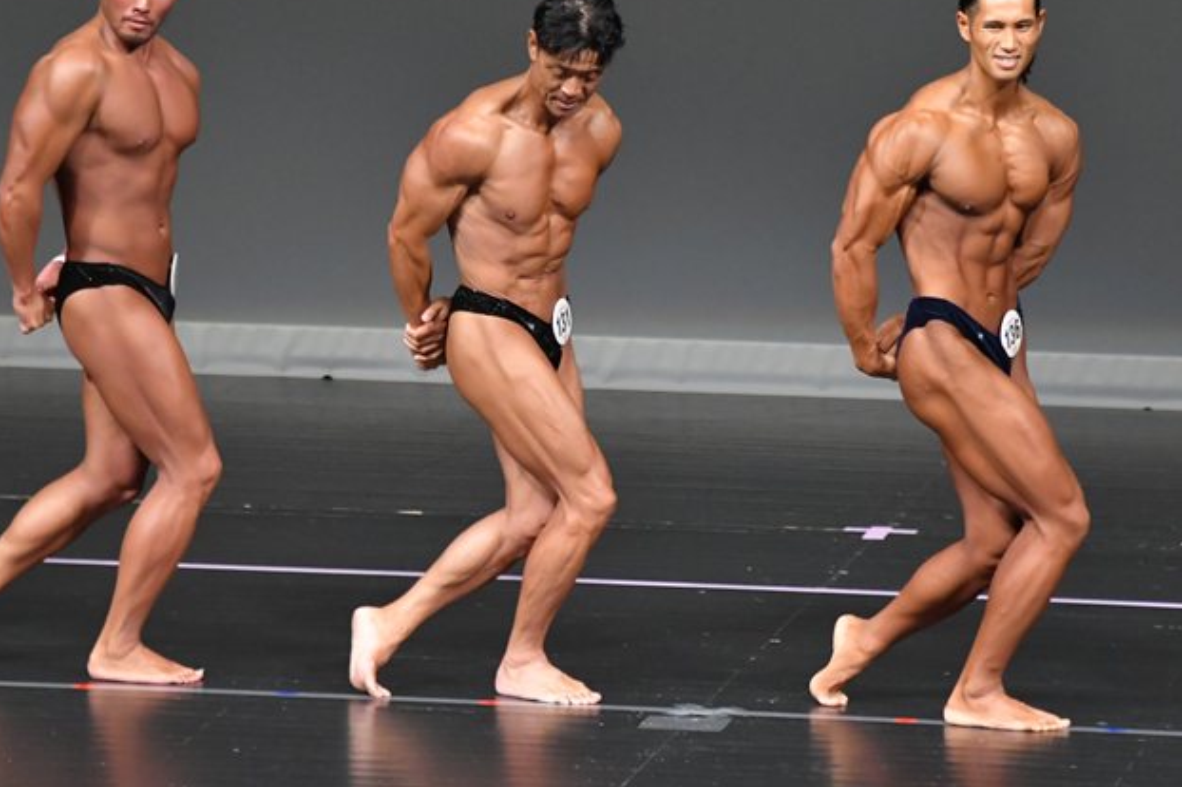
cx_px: 598
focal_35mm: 430
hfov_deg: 4.8
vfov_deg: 3.2
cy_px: 340
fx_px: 14110
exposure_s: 1/400
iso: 5000
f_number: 5.6
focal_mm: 230
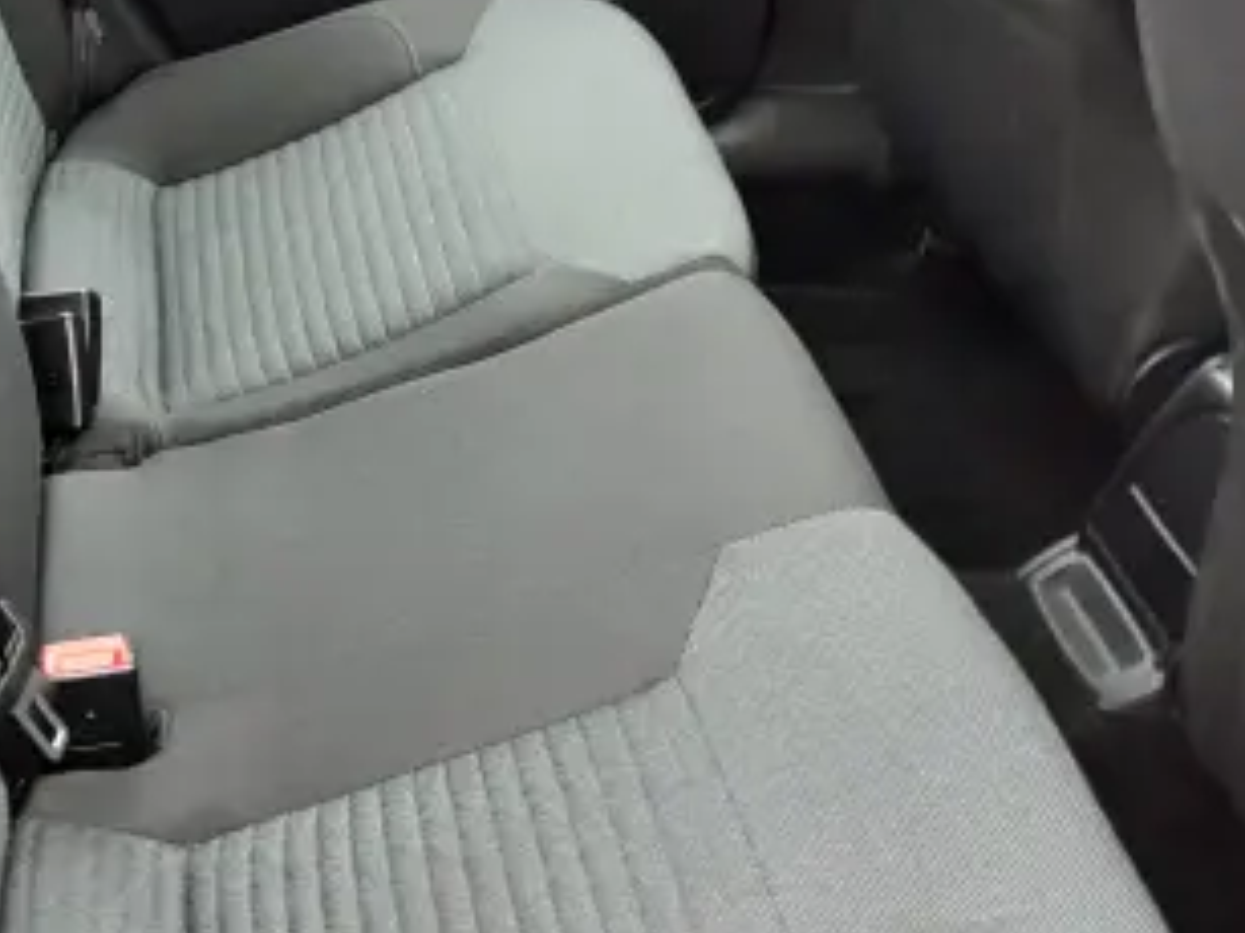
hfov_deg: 37.8
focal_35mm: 48
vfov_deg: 30.1
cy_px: 353
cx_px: 195
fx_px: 1726
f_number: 1.8
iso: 1375
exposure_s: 1/25
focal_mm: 5.56
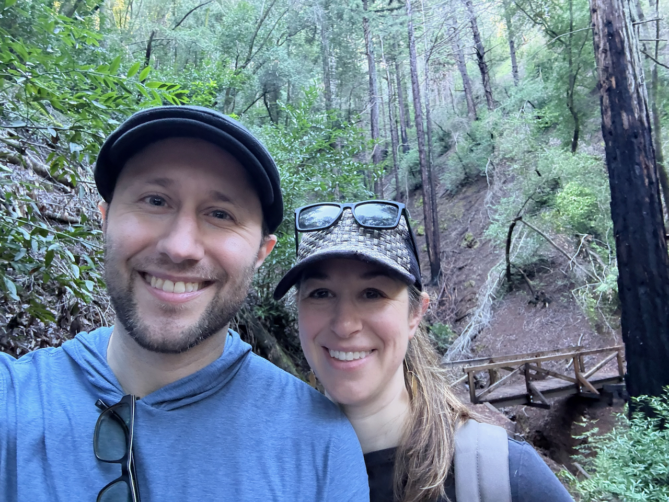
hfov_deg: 73.9
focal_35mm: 23
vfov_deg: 58.9
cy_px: 251
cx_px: 334
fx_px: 445
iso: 500
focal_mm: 2.69
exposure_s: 1/30
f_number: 1.9
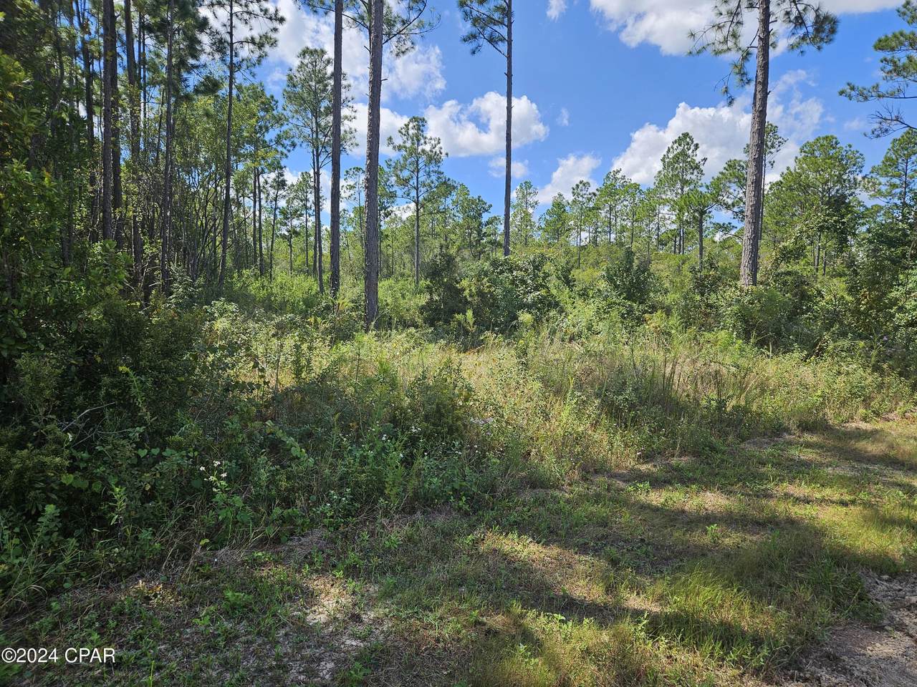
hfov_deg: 73.9
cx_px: 458
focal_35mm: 23
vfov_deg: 58.9
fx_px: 609
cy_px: 344
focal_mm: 5.4
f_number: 1.8
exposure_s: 1/1019
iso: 25
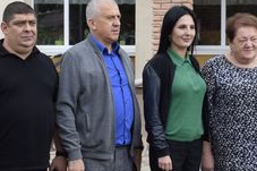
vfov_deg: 11.5
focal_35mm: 119
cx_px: 154
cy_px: 98
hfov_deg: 17.2
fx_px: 849
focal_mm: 24
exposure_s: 1/200
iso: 400
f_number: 7.1
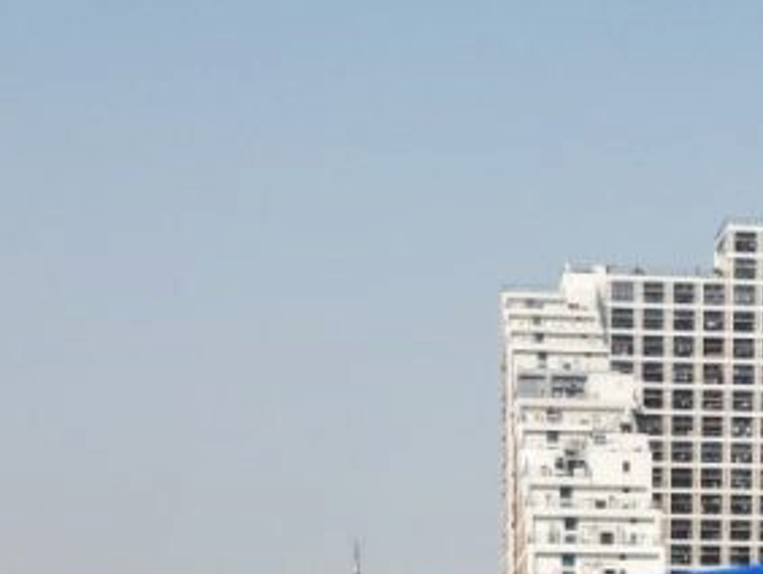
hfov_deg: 22.0
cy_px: 904
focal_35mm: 87
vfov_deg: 15.5
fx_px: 1919
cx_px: 671
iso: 100
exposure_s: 1/2500
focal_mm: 6.72
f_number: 1.7
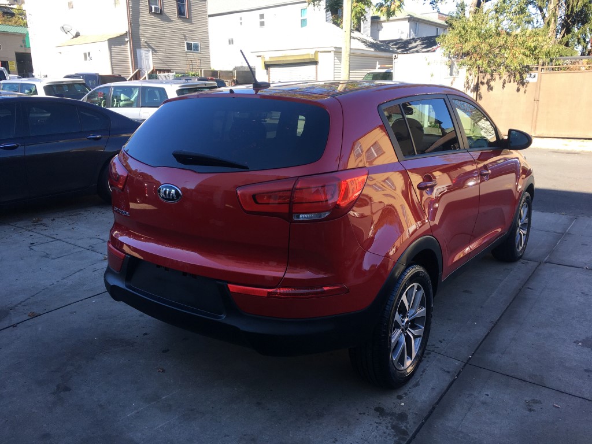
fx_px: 496
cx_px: 296
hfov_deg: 61.7
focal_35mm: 29
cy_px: 222
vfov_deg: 48.2
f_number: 2.2
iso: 25
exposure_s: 1/306
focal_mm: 4.15
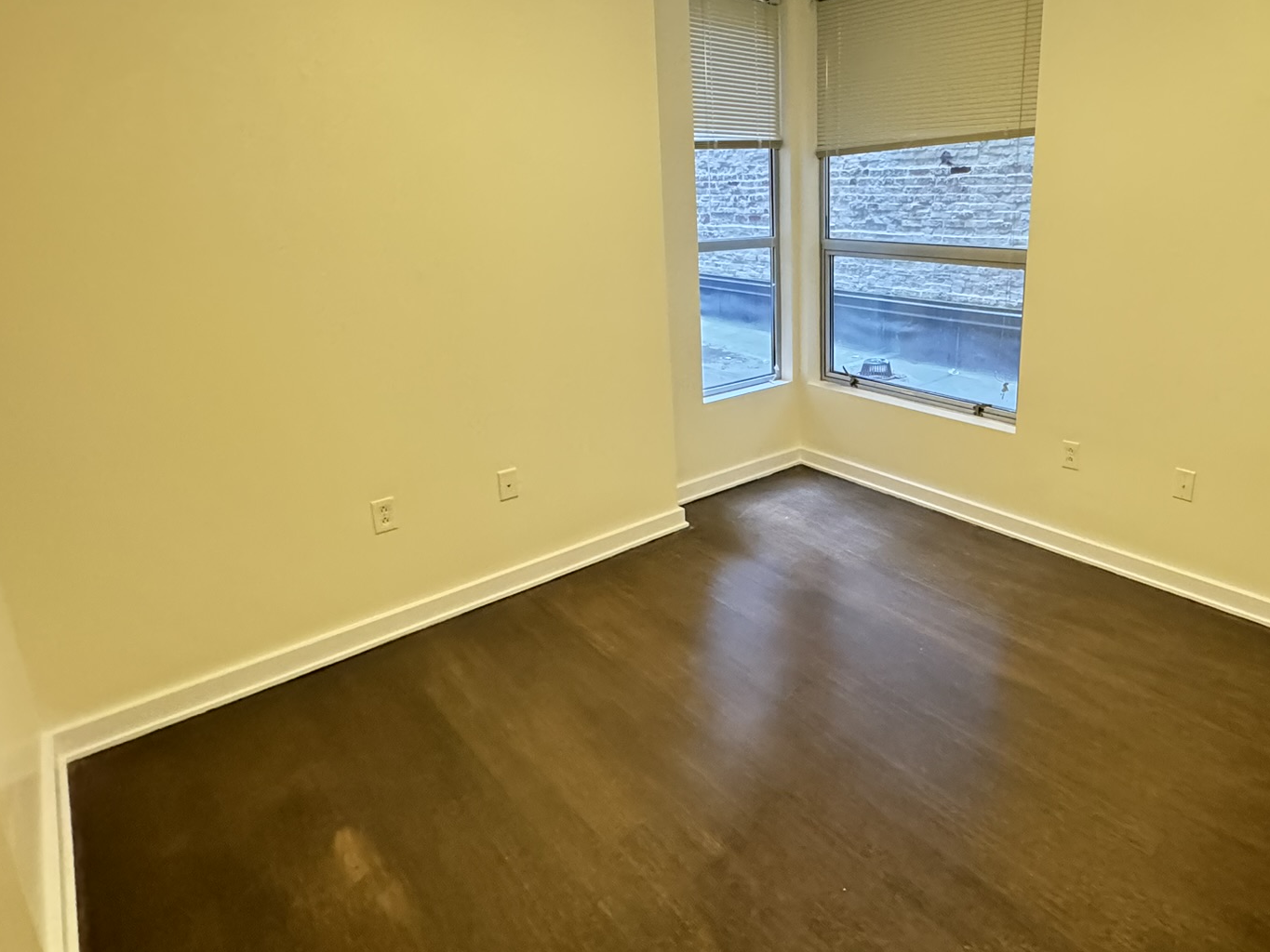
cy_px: 381
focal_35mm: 21
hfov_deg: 77.1
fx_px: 771
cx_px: 821
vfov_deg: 62.9
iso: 1250
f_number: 2.2
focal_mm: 2.22
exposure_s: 1/30
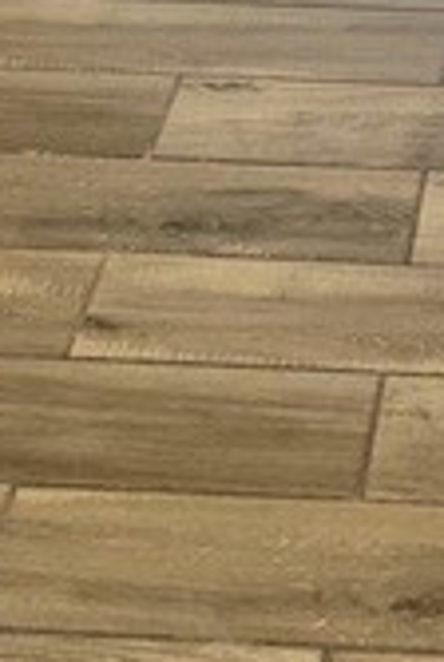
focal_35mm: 124
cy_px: -852
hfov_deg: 10.9
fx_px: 2284
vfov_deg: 13.1
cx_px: 543
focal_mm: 5.7
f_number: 1.5
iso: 50
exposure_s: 1/120
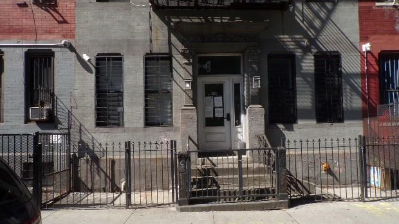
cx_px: 202
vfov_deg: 42.8
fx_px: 286
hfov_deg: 69.8
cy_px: 128
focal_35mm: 27
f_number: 7.7
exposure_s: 1/60
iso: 80
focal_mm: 4.3
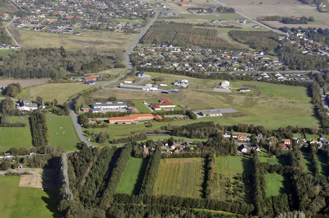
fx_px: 767
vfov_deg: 16.2
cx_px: 164
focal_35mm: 84
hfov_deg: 24.2
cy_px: 109
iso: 800
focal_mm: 56
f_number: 8
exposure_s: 1/1600
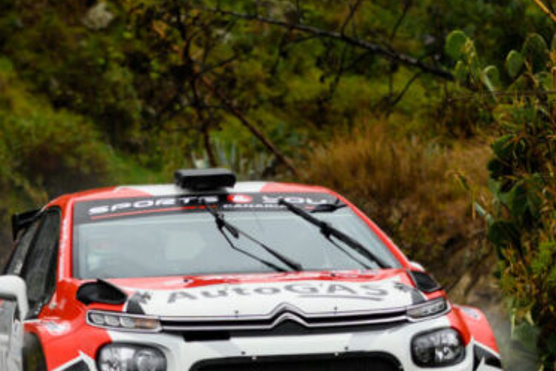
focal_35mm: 315
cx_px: 155
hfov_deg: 6.5
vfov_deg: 4.4
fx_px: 4867
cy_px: 228
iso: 500
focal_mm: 102
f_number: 3.5
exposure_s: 1/800
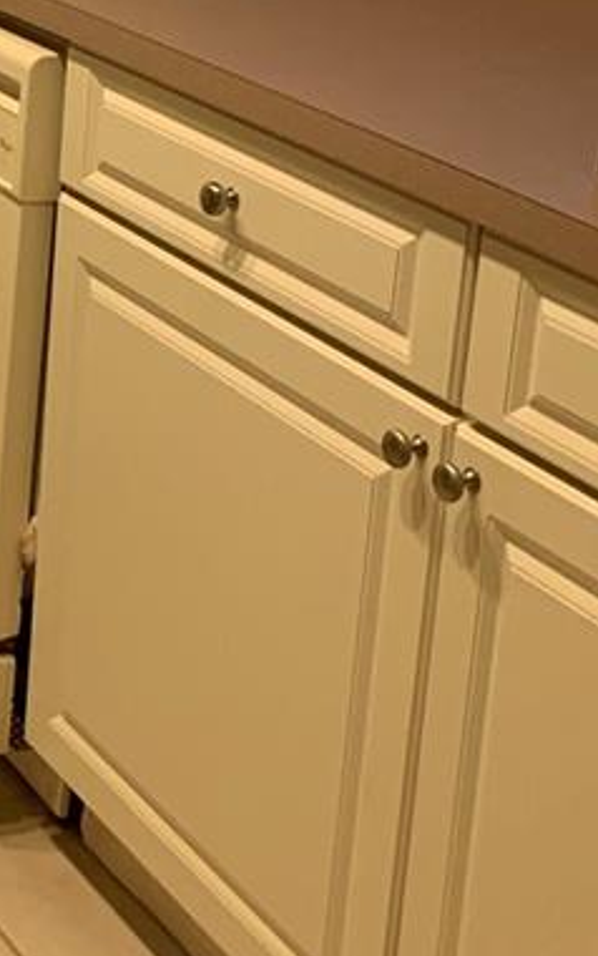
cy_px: 111
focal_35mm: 87
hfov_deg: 13.8
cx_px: -400
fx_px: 2265
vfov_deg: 23.2
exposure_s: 1/60
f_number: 1.8
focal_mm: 4.25
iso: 200
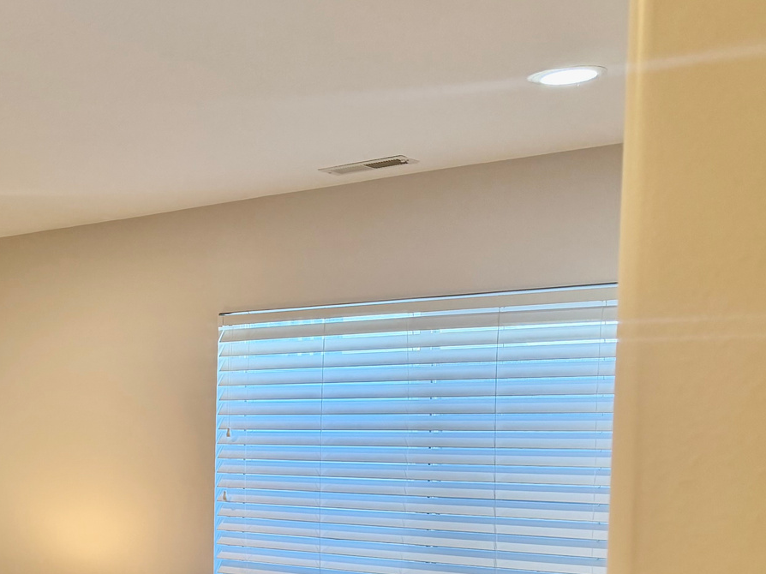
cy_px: 493
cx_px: -105
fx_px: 1217
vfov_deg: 25.9
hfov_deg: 30.7
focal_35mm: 55
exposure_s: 1/125
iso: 160
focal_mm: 6.76
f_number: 1.78
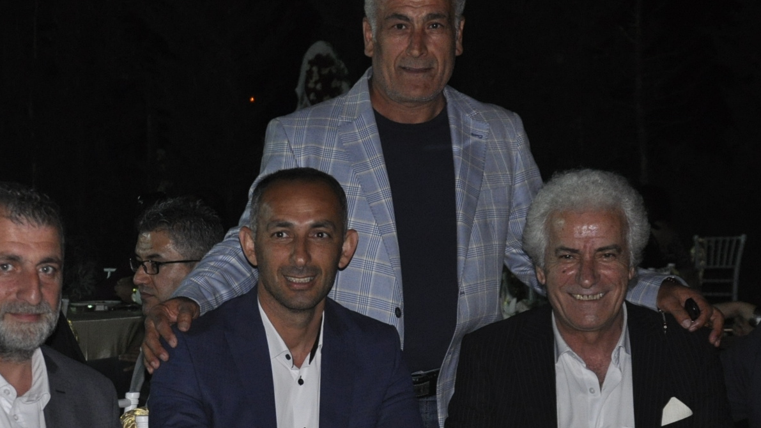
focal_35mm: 113
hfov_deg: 18.8
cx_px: 180
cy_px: 388
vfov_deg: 10.7
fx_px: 2280
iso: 800
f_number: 4.5
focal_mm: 40
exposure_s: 1/60
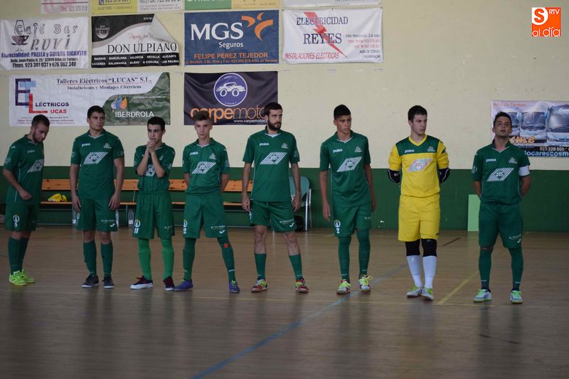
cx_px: 284
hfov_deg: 24.6
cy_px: 190
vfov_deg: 16.5
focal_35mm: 82
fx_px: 1304
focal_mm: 55
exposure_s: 1/500
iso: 2800
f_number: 4
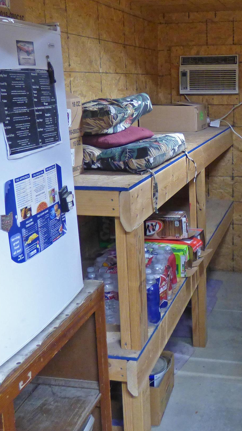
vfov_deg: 49.0
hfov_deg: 28.0
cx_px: 216
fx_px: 468
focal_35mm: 41
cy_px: 167
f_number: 2.8
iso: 400
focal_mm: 3.58
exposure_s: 1/40
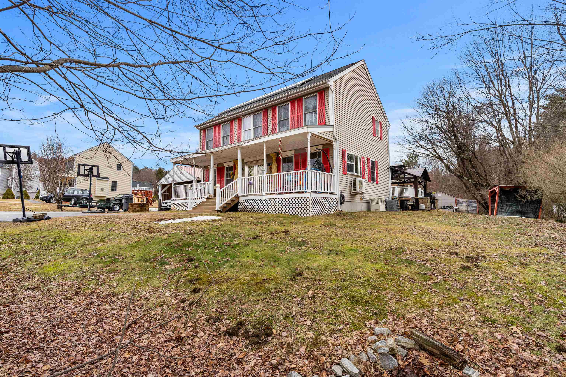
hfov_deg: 93.3
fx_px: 267
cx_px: 283
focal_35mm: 17
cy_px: 188
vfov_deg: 70.4
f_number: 8
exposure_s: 1/125
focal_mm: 17
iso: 400
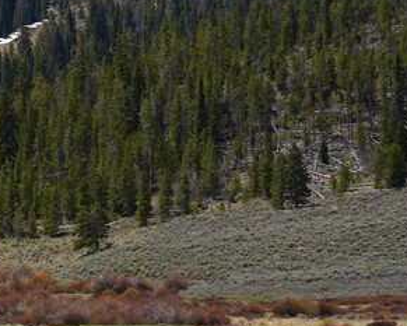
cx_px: -736
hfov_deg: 4.2
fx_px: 5338
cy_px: 174
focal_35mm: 443
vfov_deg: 3.5
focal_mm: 81
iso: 100
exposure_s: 1/200
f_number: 9.5
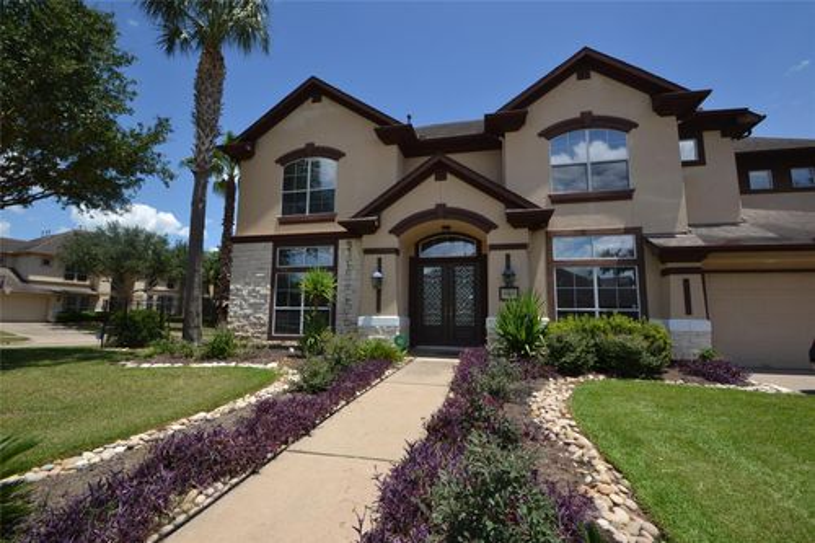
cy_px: 272
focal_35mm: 15
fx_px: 339
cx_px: 408
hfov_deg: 100.4
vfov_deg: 77.3
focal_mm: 10
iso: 100
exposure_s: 1/200
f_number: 10
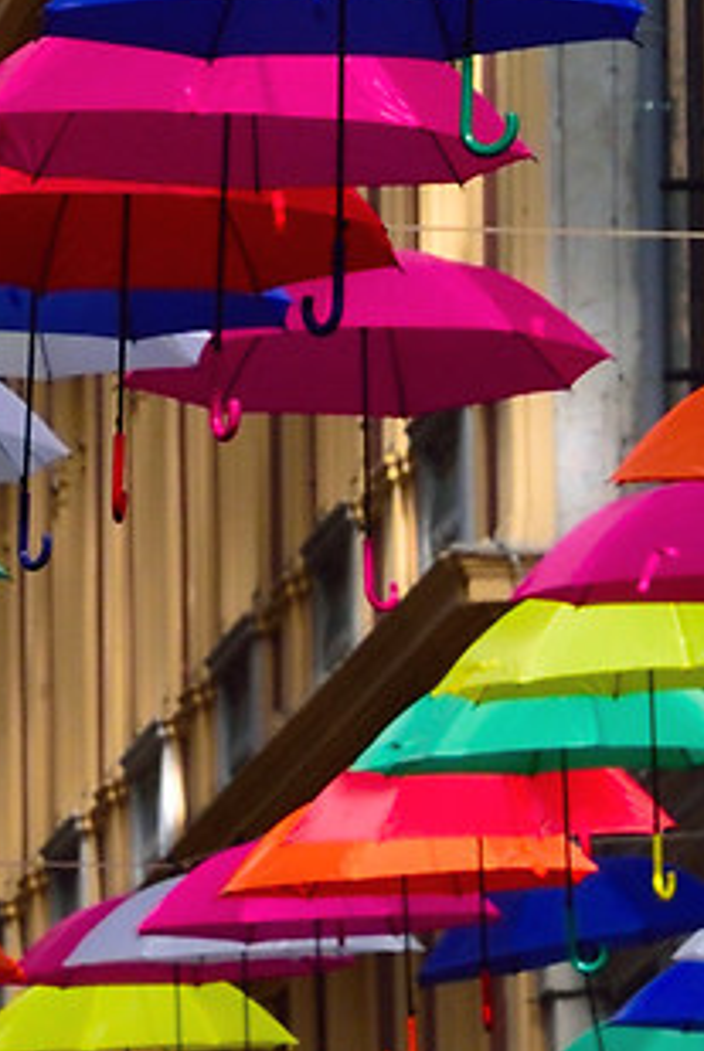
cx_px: 820
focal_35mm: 636
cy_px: -2473
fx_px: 18592
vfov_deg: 3.2
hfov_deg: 2.2
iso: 250
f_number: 6.7
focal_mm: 82
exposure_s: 1/90
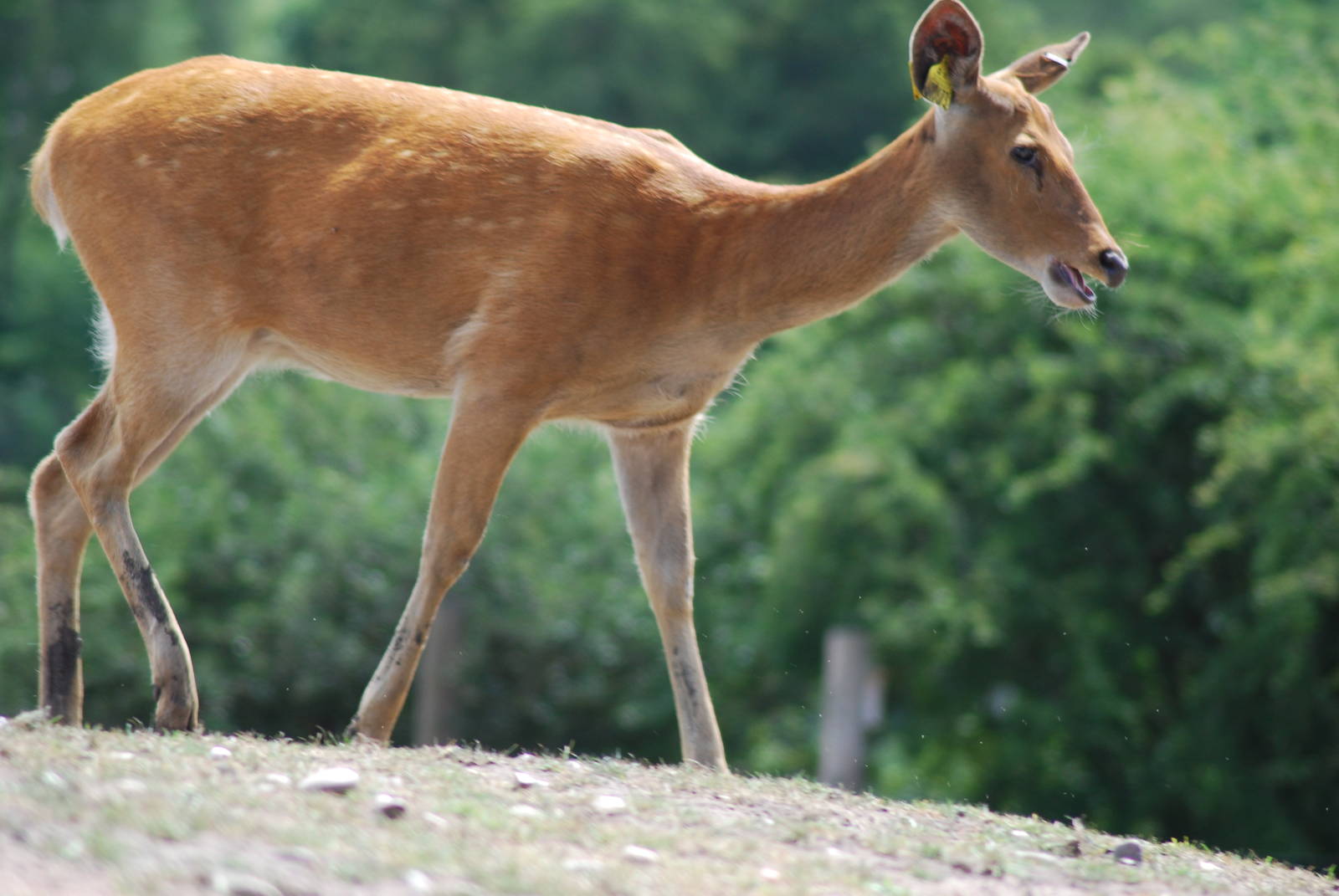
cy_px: 448
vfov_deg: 4.4
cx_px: 670
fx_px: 11730
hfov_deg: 6.5
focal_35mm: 315
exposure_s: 1/250
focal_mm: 210
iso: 200
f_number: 5
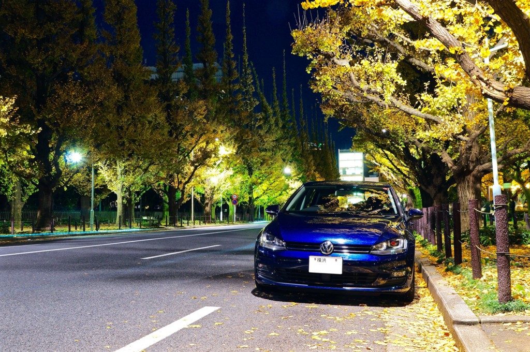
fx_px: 529
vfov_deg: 36.8
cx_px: 265
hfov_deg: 53.2
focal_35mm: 36
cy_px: 176
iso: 100
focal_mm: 24
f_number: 8
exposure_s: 13
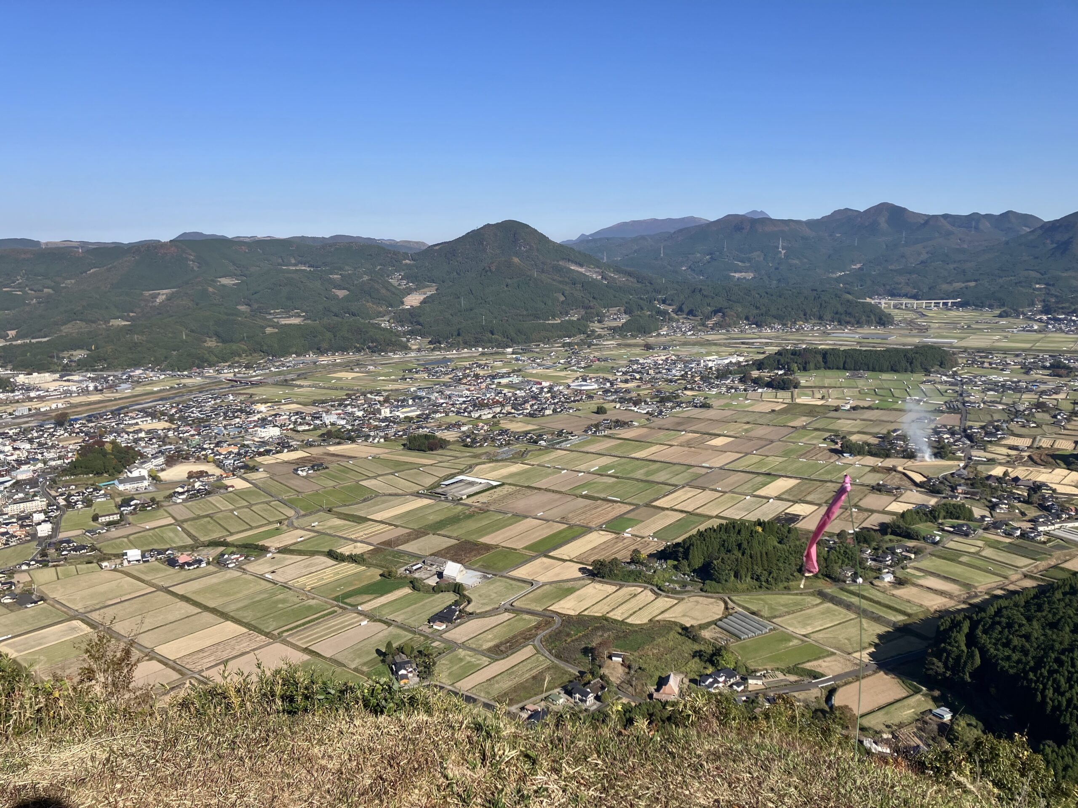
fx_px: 872
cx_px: 539
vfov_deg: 49.7
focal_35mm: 28
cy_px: 404
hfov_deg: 63.4
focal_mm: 3.99
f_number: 1.8
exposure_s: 1/2024
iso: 32
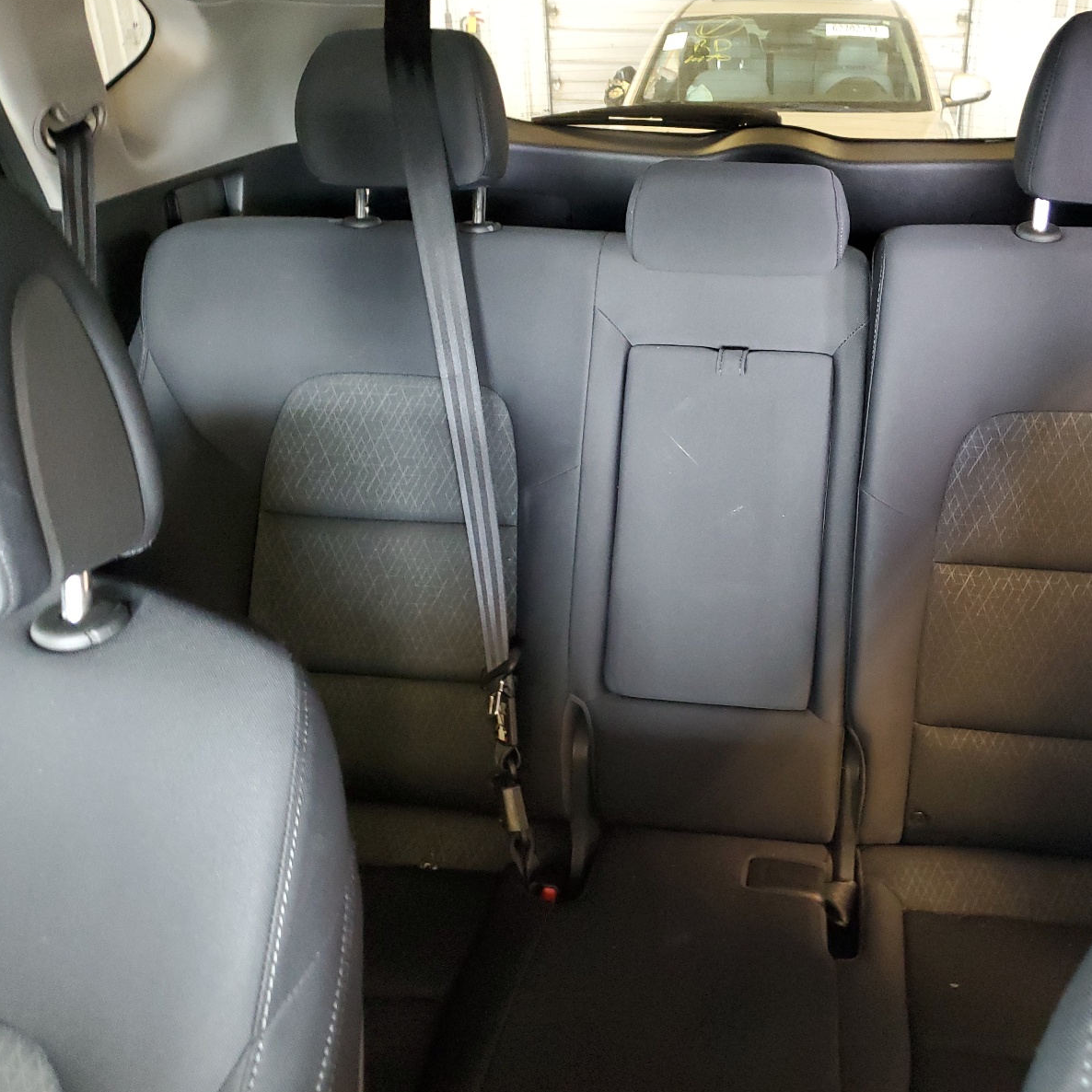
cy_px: 546
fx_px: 1106
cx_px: 690
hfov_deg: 51.9
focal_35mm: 31
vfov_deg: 52.5
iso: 387
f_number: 1.5
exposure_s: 1/15
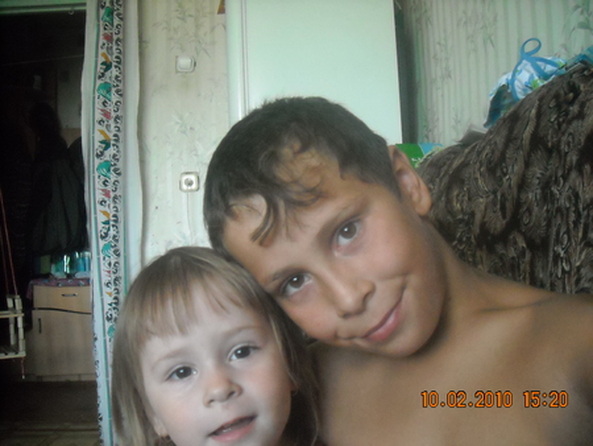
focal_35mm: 35
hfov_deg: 52.6
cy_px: 223
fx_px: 600
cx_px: 296
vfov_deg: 40.7
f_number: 2.8
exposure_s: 1/109
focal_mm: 5.7
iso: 800
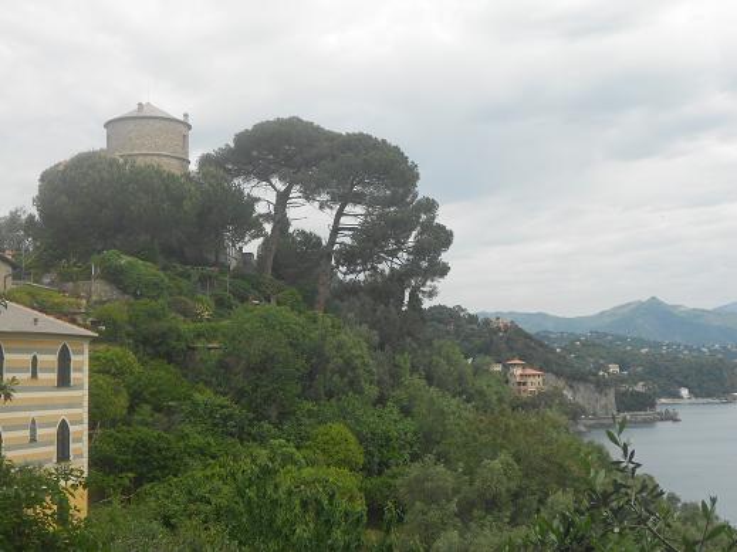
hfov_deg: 38.9
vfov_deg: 29.7
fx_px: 1043
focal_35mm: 49
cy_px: 276
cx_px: 368
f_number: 4.5
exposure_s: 1/400
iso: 80
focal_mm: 8.8
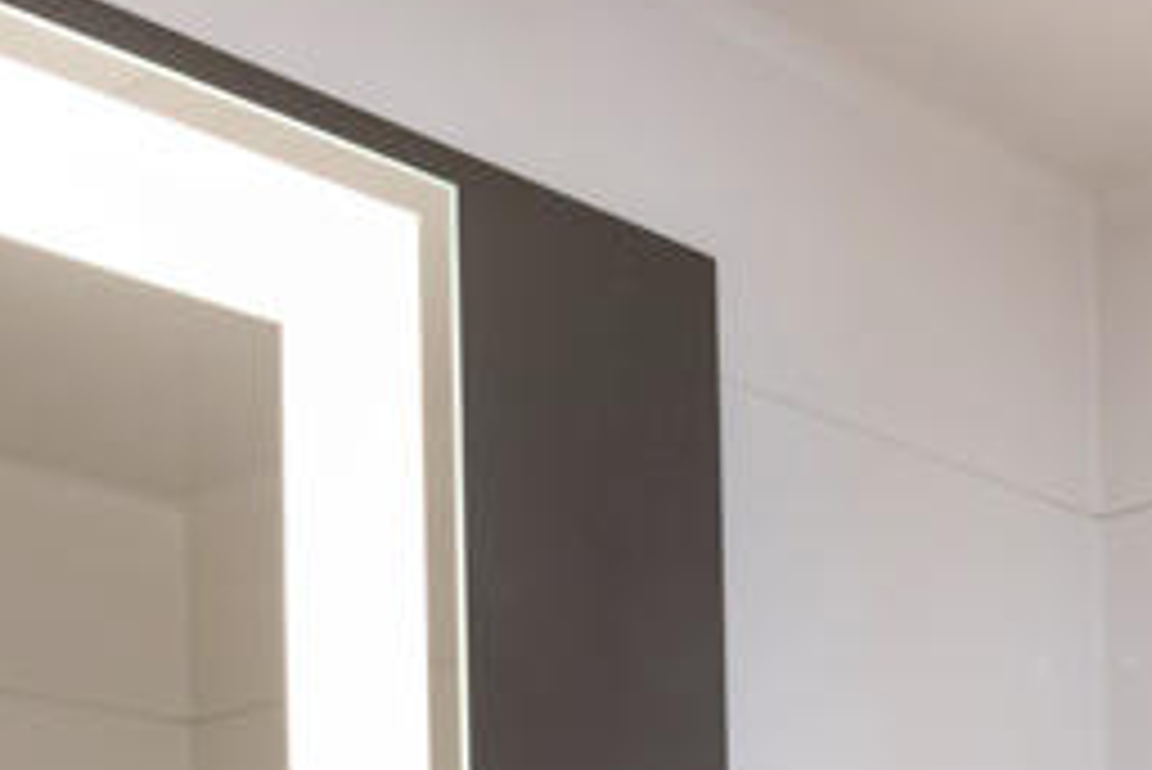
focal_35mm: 68
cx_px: 1148
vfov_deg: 17.8
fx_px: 2177
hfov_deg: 27.9
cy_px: 1187
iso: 250
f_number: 14
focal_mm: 17
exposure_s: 1/3
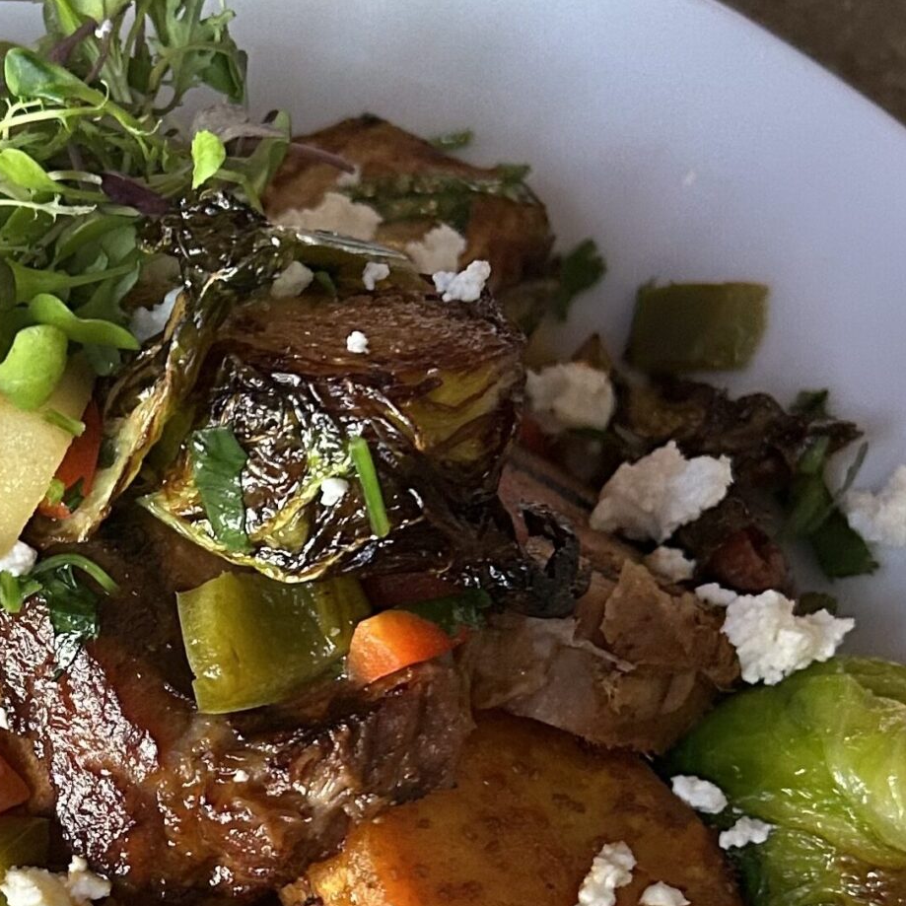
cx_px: 55
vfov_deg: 26.5
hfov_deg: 25.8
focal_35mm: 64
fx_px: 1895
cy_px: 692
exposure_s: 1/60
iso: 400
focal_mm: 5.7
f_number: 1.5
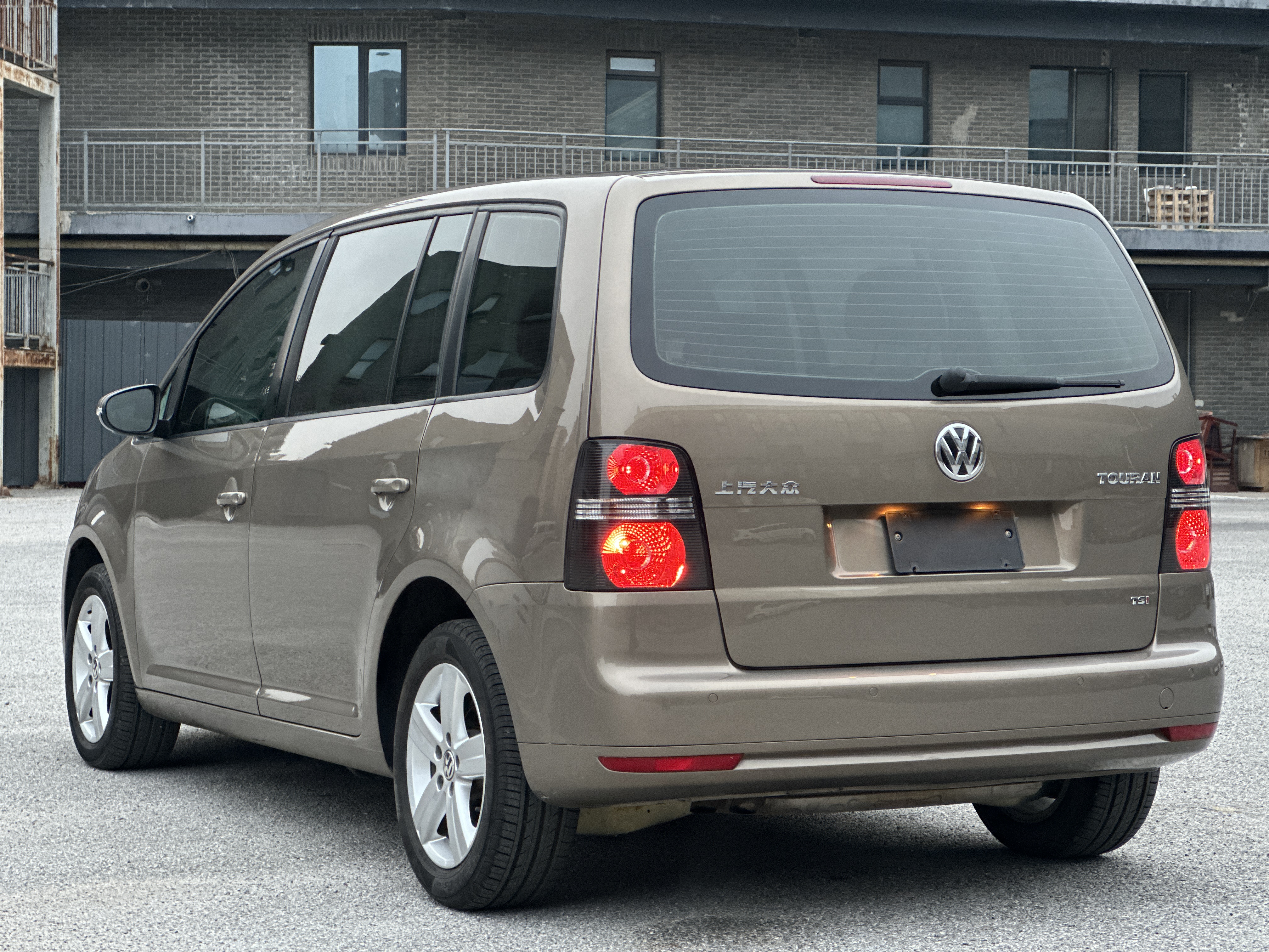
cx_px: 634
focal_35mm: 77
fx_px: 2823
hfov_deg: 25.3
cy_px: 476
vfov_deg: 19.1
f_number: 2.8
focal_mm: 9
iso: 400
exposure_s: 1/38
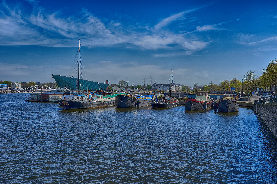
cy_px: 92
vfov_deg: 36.9
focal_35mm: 36
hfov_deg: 53.1
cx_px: 138
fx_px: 277
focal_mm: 36
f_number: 10
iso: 125
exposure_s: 1/250
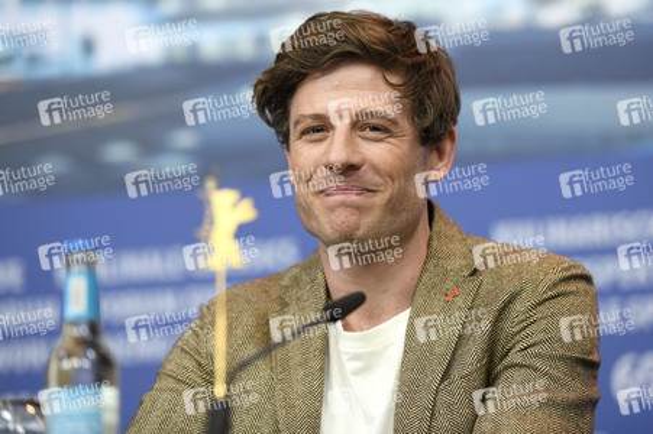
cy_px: 217
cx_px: 326
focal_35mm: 155
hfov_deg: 13.3
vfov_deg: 8.8
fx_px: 2809
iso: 1250
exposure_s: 1/320
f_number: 3.2
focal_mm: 155
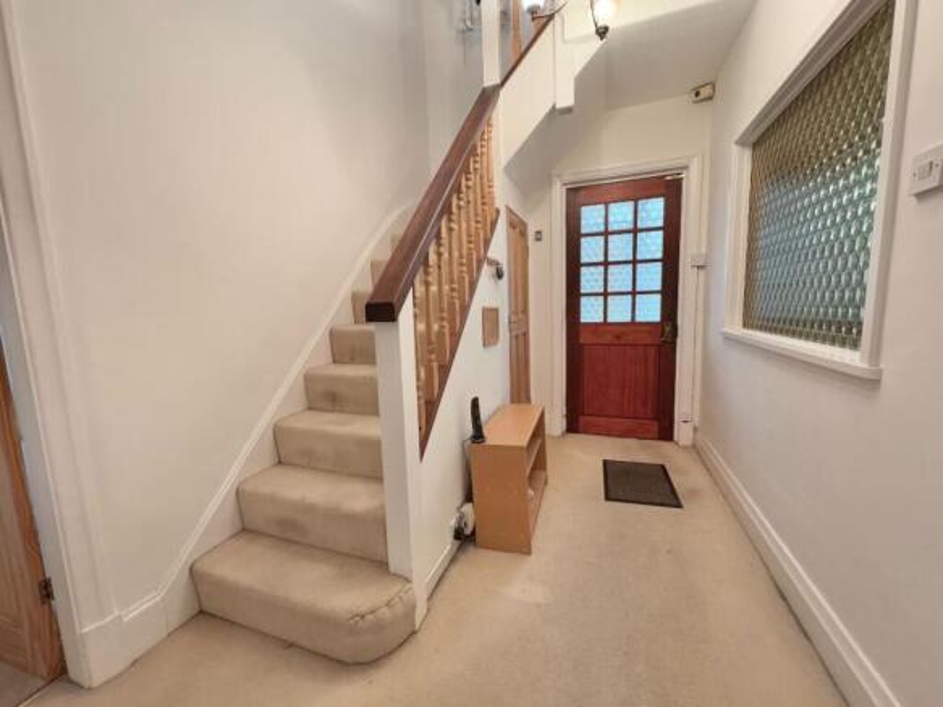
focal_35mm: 14
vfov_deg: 85.7
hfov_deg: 102.1
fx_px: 381
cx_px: 472
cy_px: 354
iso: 400
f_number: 2.2
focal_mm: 2.22
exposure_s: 1/50
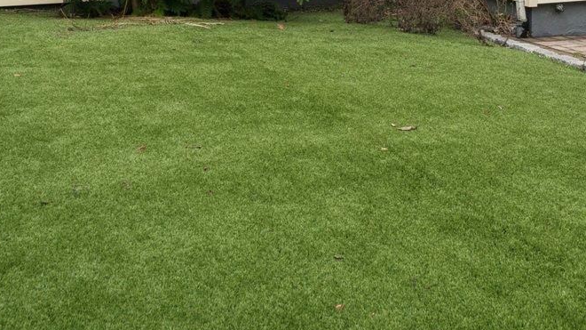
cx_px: 402
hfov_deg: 32.0
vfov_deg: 17.0
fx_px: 1010
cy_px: -142
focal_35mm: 65
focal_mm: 20
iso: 125
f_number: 8
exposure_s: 1/320
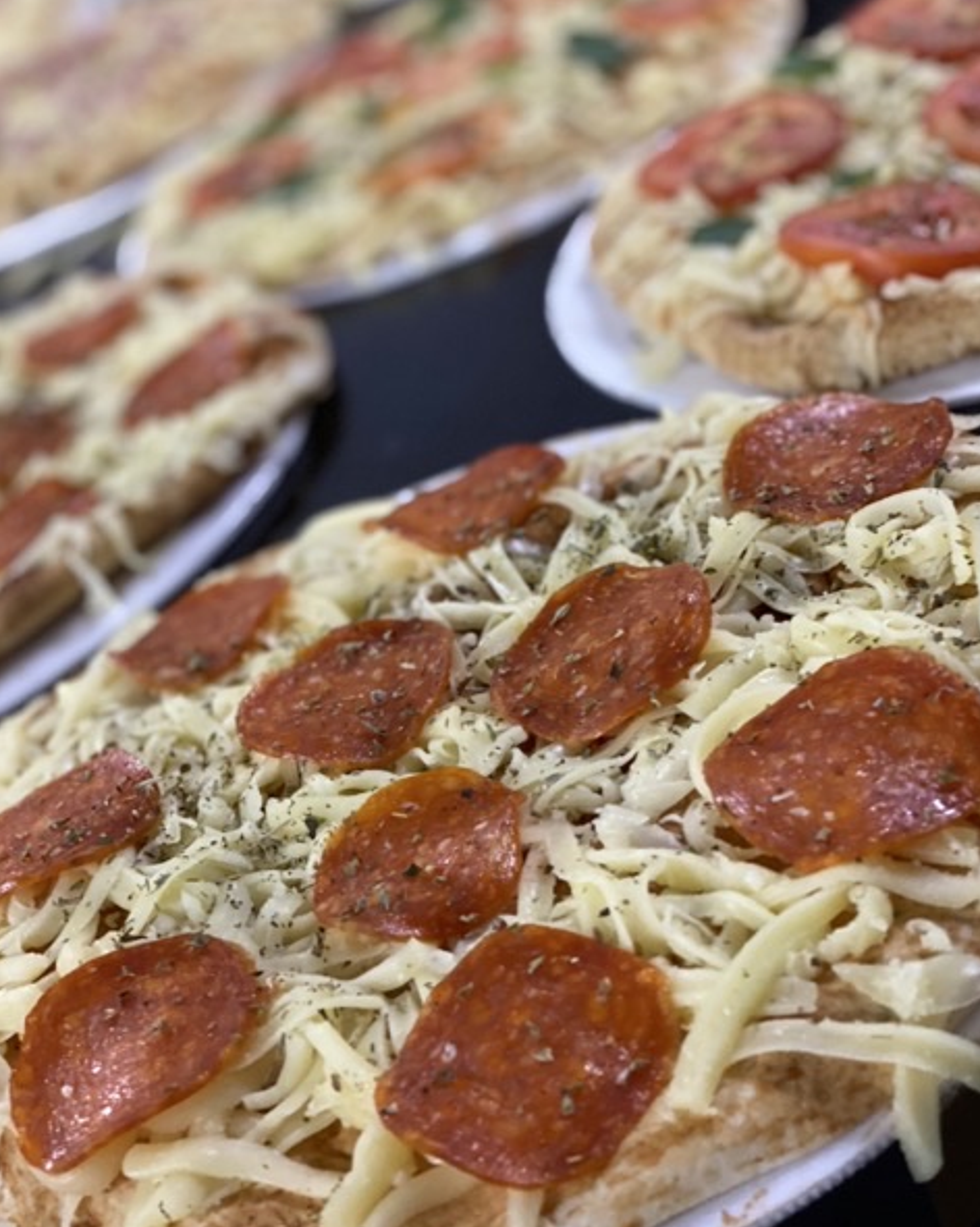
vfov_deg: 34.2
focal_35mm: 55
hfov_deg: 27.6
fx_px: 1996
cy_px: 617
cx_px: 490
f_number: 2
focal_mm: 6
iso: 400
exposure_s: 1/40
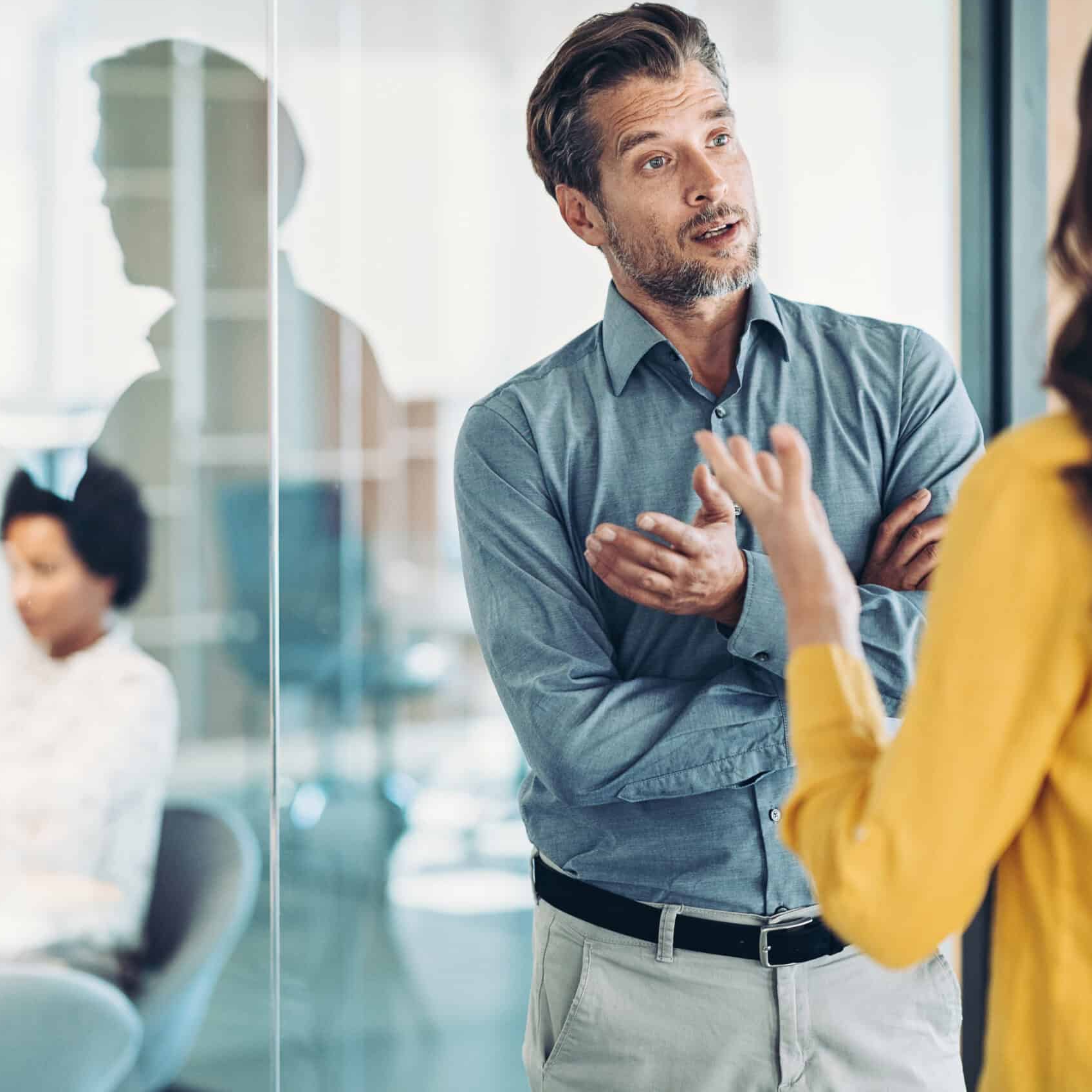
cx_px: 469
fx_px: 3890
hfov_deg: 16.0
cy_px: 545
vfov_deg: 16.0
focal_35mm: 109
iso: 800
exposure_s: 1/250
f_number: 2
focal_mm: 85
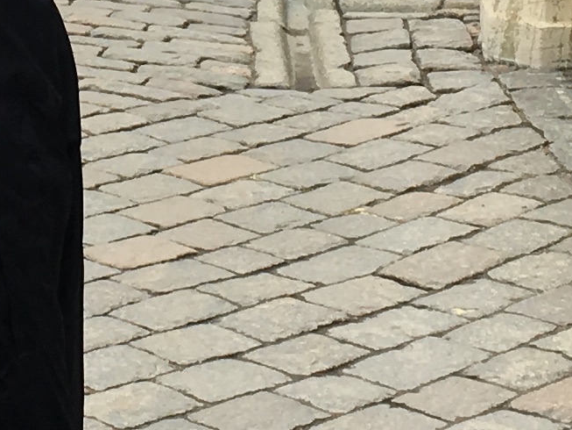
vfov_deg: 8.2
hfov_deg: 10.9
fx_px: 2958
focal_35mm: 179
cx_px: 1
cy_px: -174
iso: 25
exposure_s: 1/578
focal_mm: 4.15
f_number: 2.2
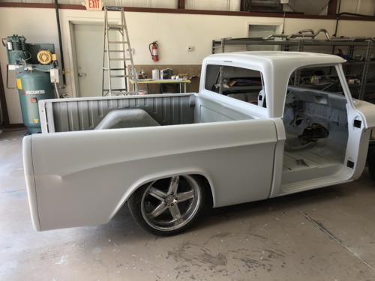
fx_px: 303
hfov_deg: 63.4
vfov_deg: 49.7
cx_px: 188
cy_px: 140
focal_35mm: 28
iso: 25
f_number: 1.8
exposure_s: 1/120
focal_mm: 3.99
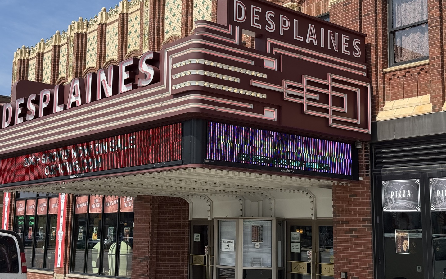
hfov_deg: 39.6
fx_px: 620
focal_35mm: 51
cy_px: 121
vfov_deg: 25.3
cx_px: 223
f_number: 1.78
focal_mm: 6.76
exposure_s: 1/5587
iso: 80
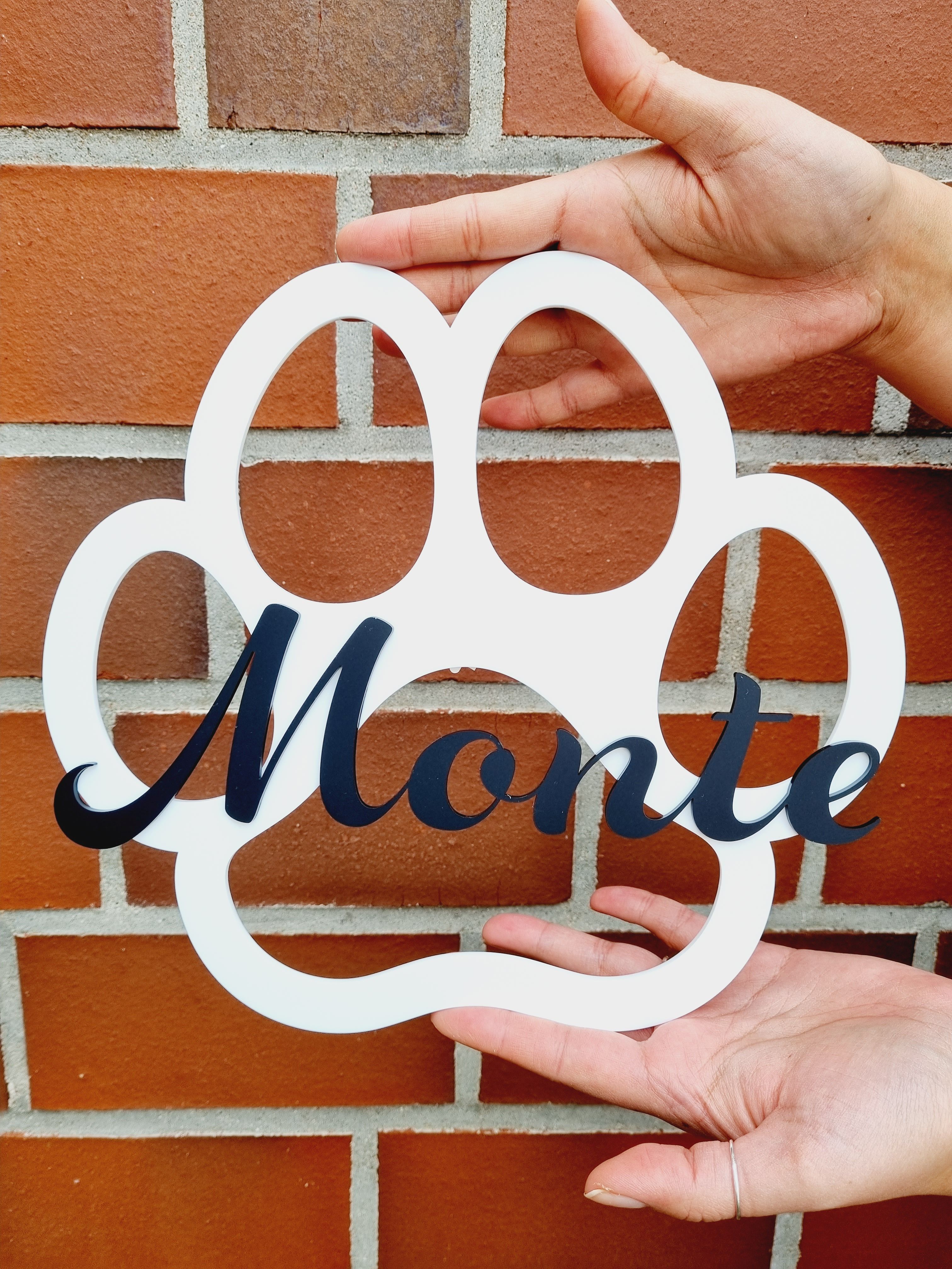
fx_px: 953
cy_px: 634
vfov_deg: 67.3
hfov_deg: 53.1
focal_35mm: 26
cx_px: 476
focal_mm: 5.4
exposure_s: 1/315
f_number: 1.8
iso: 50
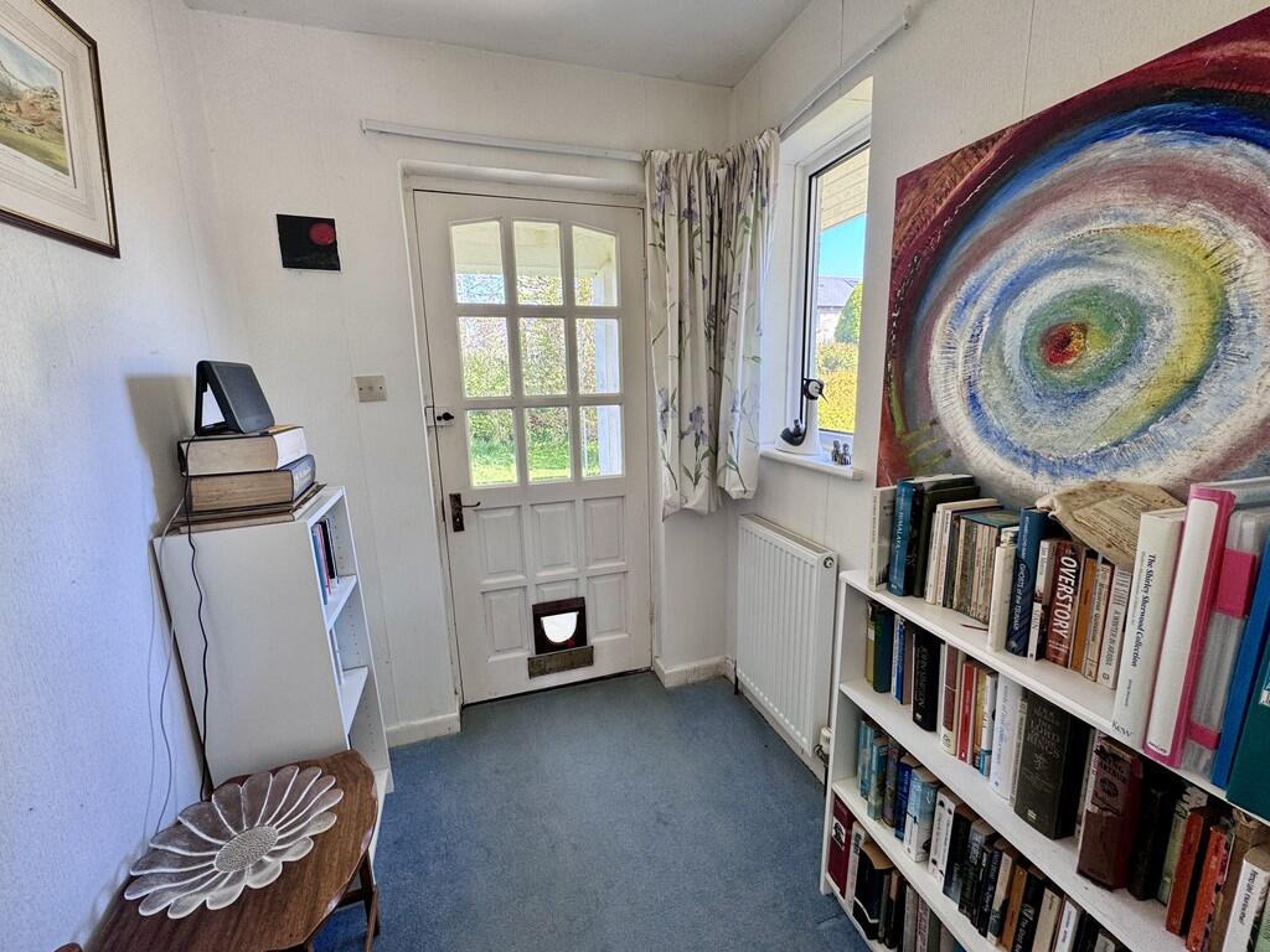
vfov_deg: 85.7
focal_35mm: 14
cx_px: 635
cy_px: 476
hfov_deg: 102.1
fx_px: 514
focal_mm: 2.22
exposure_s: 1/99
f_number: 2.2
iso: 64
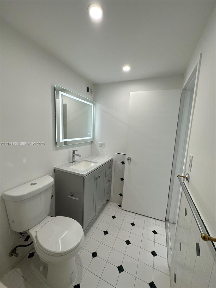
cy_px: 144
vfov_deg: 102.1
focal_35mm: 14
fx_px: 116
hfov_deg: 85.7
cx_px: 108
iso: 64
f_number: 2.2
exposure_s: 1/120
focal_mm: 2.22
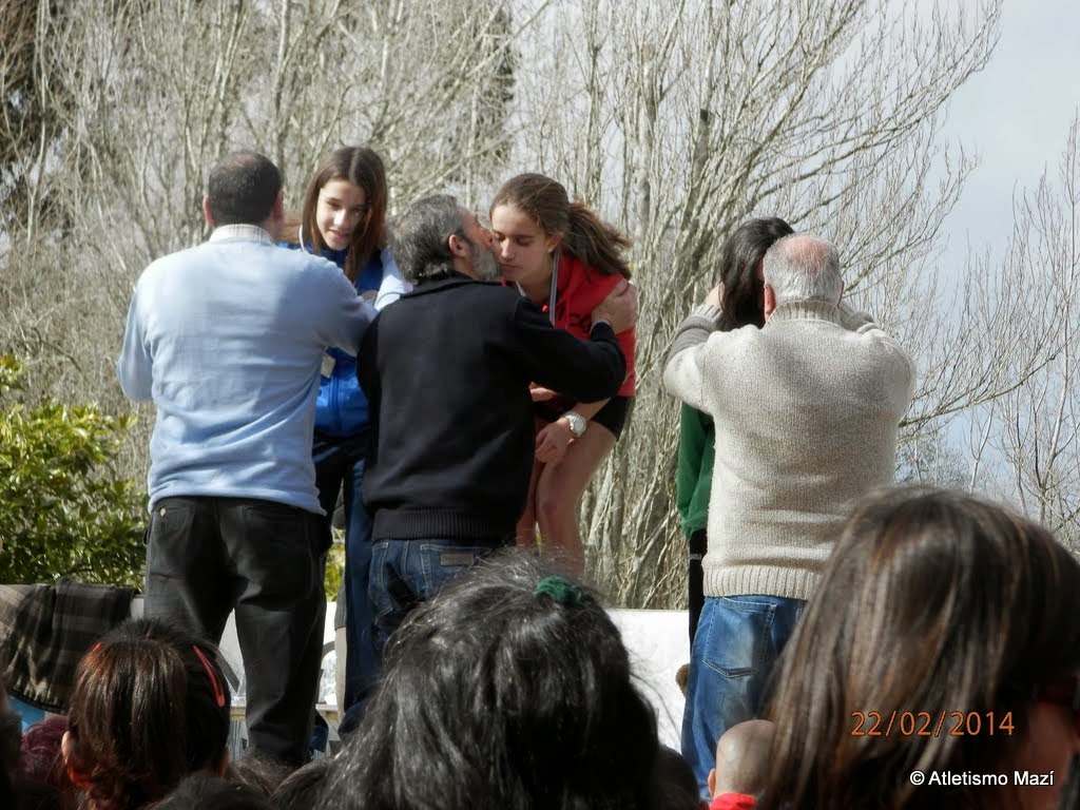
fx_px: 4118
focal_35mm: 132
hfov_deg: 14.9
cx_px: 540
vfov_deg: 11.2
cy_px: 405
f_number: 4.7
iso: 80
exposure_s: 1/320
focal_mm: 23.6
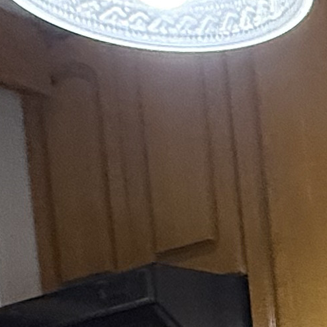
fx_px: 1079
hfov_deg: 13.0
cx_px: 786
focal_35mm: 101
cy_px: 584
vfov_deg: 15.0
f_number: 2.2
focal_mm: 2.22
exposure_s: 1/50
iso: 400
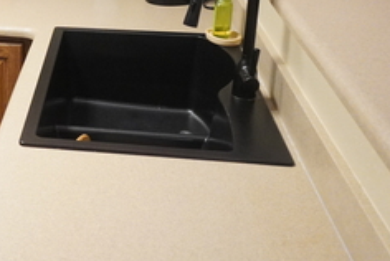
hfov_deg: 28.3
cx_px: -31
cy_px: -2
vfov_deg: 20.3
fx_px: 705
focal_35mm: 65
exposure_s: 1/160
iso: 3200
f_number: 3.5
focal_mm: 16
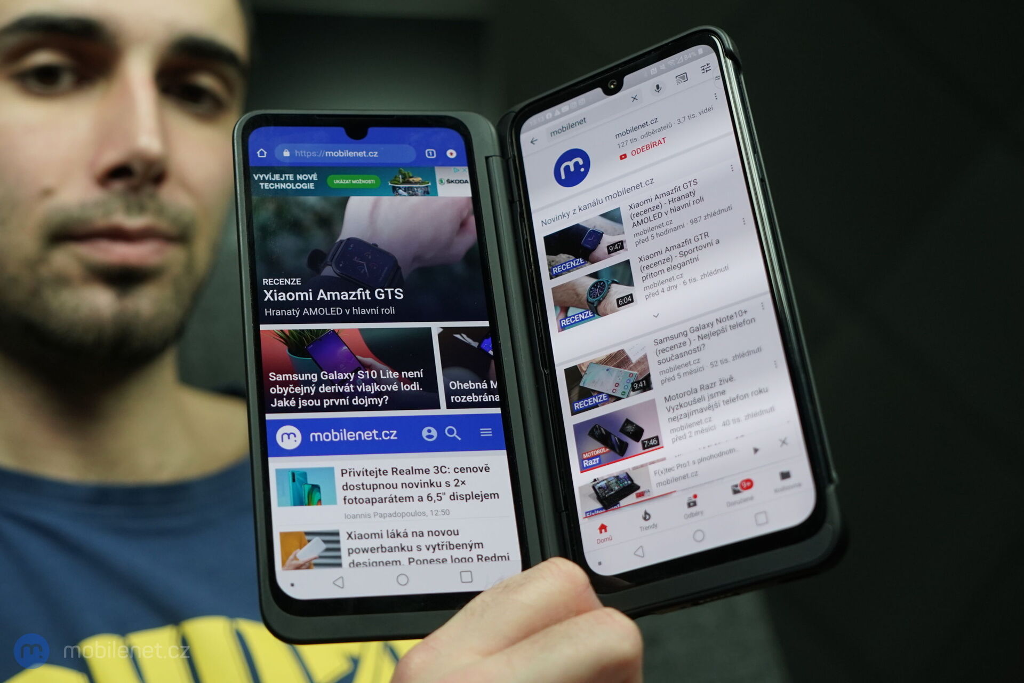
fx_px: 1166
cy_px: 342
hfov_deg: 47.4
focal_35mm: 41
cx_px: 512
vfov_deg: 32.6
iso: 1000
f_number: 4
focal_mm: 41
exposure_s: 1/320
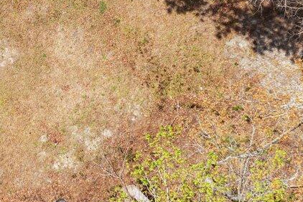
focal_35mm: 136
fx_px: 1144
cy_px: -7
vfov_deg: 10.0
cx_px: 0
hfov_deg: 14.8
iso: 100
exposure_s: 1/120
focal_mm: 10.26
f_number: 4
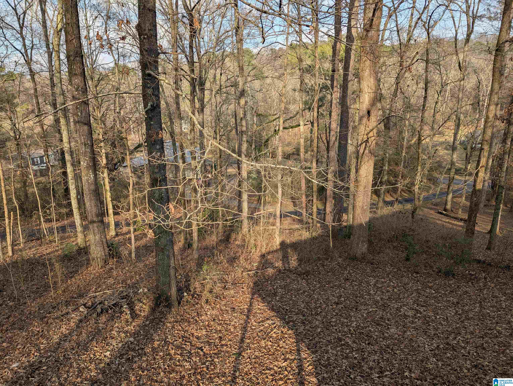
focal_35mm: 24
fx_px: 356
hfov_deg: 71.5
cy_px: 193
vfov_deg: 56.9
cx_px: 256
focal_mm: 6.81
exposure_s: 1/820
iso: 37
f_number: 1.85
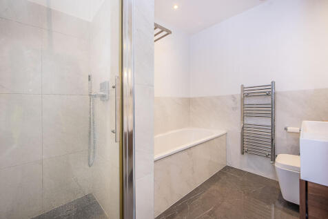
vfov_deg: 81.2
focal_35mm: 14
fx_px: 128
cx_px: 164
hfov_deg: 104.3
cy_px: 110
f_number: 6.3
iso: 320
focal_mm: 14
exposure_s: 1/20
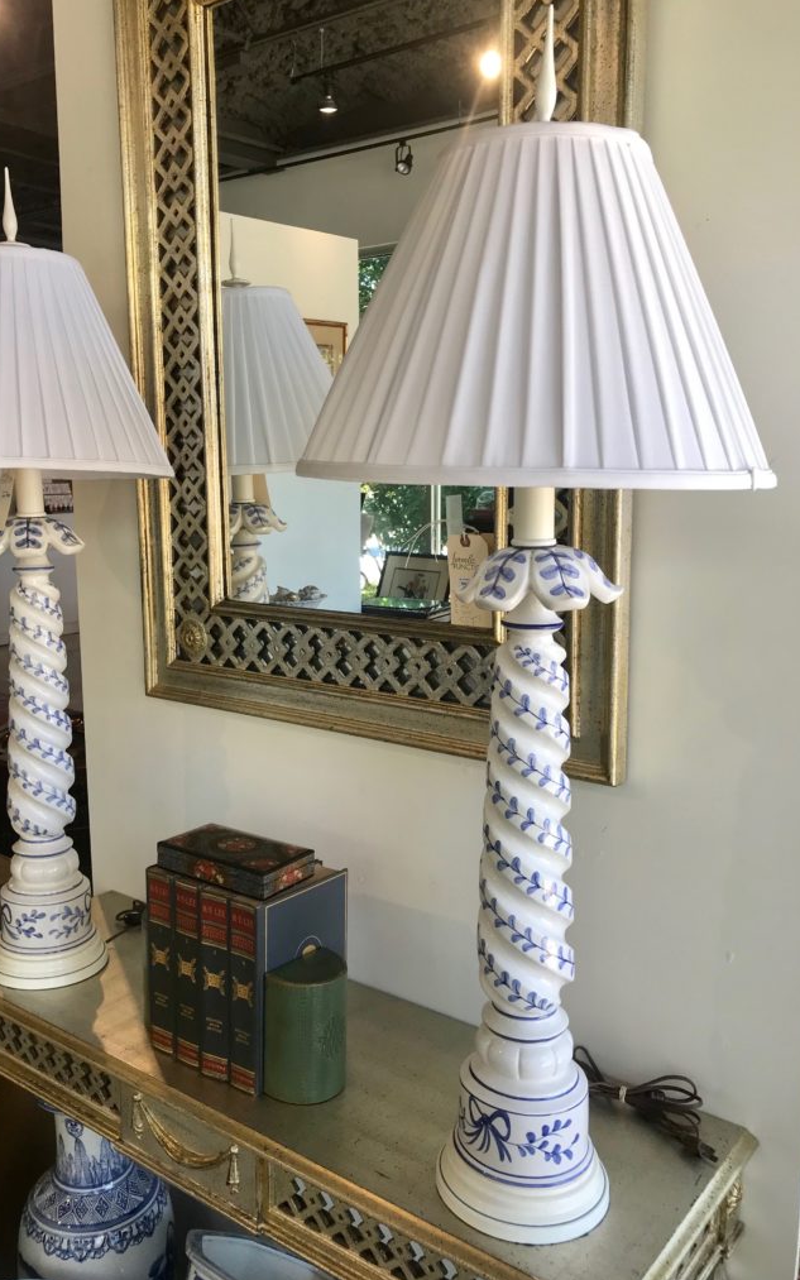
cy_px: 637
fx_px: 1047
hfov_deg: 41.7
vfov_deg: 62.9
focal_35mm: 30
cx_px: 327
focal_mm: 3.99
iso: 25
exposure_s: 1/120
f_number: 1.8
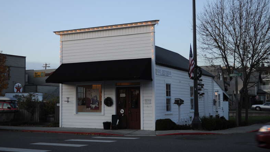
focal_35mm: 51
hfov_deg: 40.6
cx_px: 134
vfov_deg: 23.5
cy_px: 71
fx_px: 365
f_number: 4.8
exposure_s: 1/80
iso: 200
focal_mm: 32
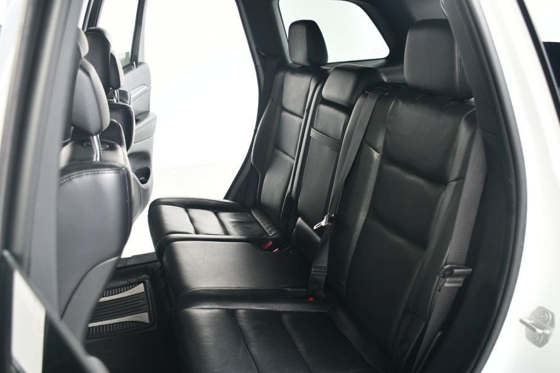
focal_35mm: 31
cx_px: 292
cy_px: 214
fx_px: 482
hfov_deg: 60.3
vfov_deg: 42.2
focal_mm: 18
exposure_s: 1/160
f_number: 3.5
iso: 100
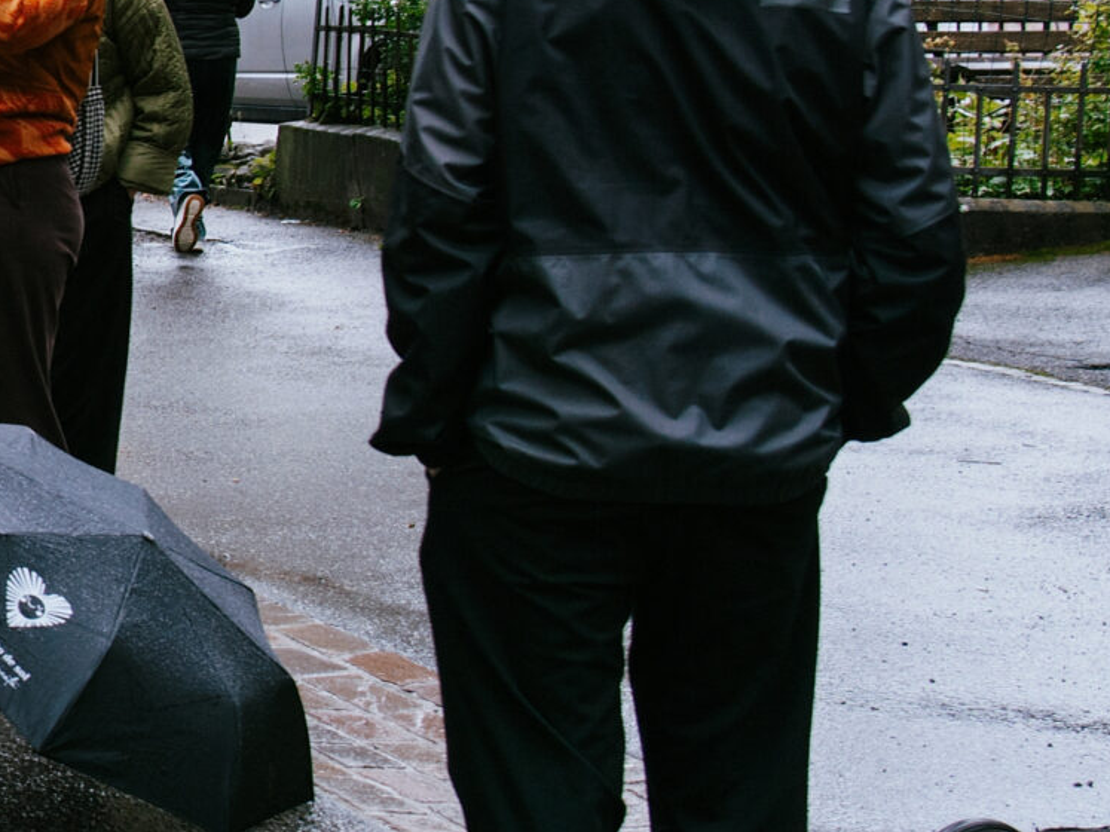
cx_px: -753
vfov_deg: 13.1
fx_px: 3591
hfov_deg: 15.6
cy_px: 129
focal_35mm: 112
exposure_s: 1/250
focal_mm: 34
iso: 320
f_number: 6.3
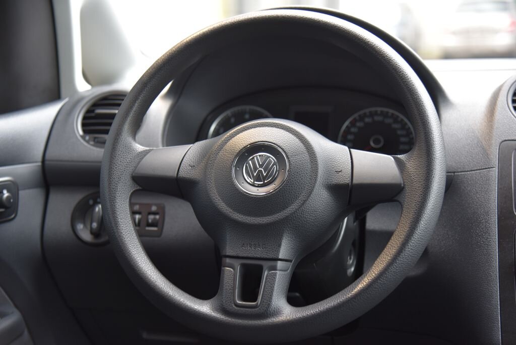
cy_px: 172
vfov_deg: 24.7
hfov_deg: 36.2
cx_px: 258
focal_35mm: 55
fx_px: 789
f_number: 4
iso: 500
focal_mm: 55
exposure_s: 1/10
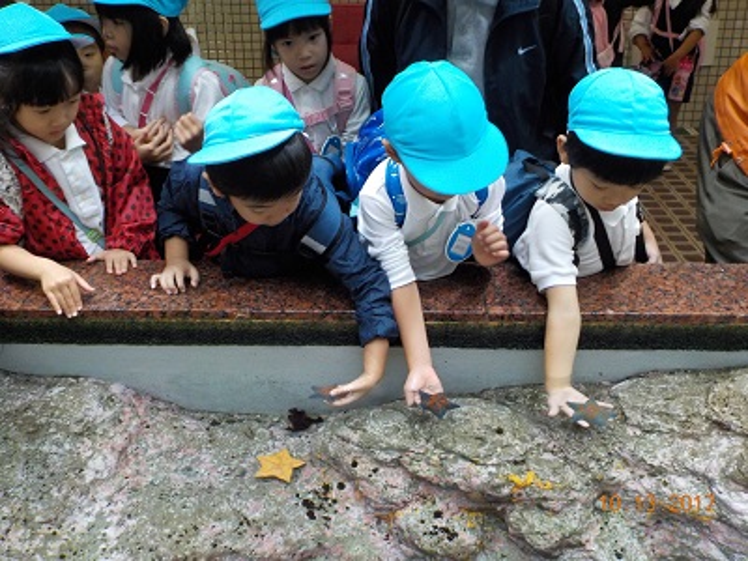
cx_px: 374
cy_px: 280
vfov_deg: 37.7
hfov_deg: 49.0
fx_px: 821
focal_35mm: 38
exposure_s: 1/30
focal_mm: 5.2
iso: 400
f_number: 3.7
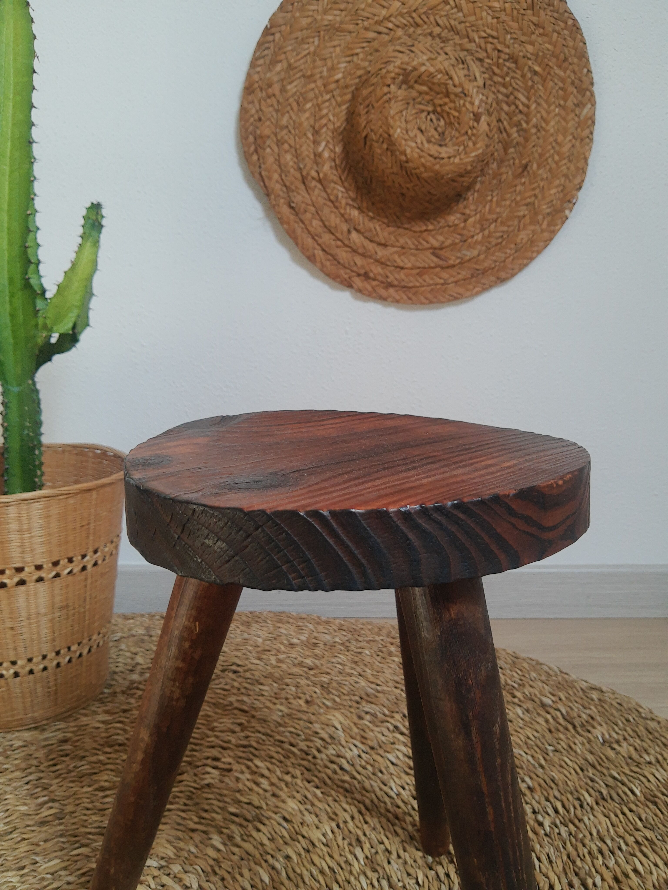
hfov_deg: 53.1
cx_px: 334
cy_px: 445
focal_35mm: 26
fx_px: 669
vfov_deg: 67.3
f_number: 1.8
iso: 177
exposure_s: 1/60
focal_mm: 3.95
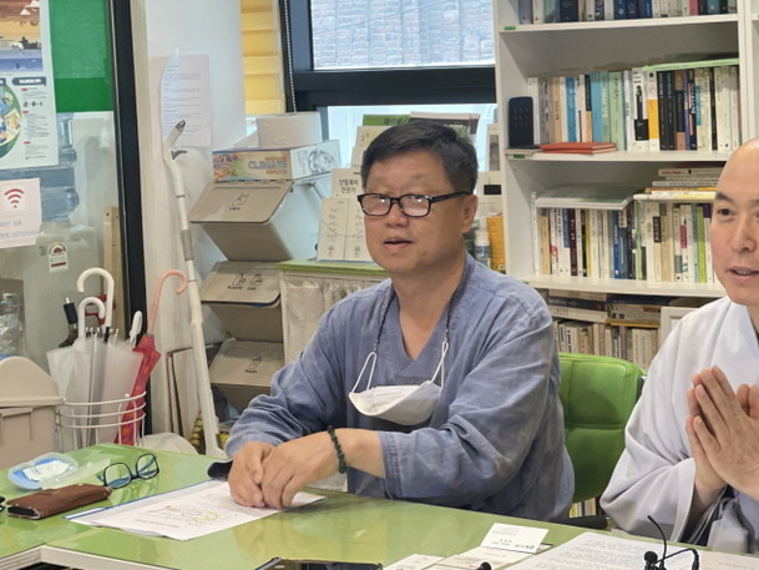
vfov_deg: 18.0
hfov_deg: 23.7
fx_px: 1798
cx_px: 538
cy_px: 220
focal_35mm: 82
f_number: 2
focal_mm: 6
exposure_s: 1/60
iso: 160
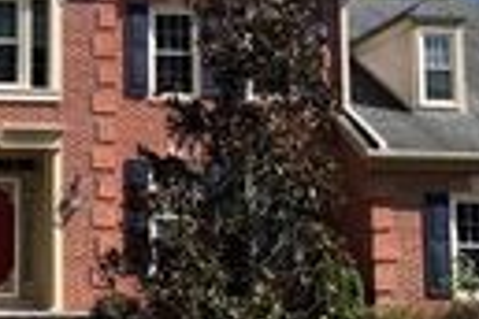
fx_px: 1291
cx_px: 11
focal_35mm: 97
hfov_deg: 20.4
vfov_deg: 14.1
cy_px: 80
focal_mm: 6.76
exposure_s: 1/3597
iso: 80
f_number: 1.78
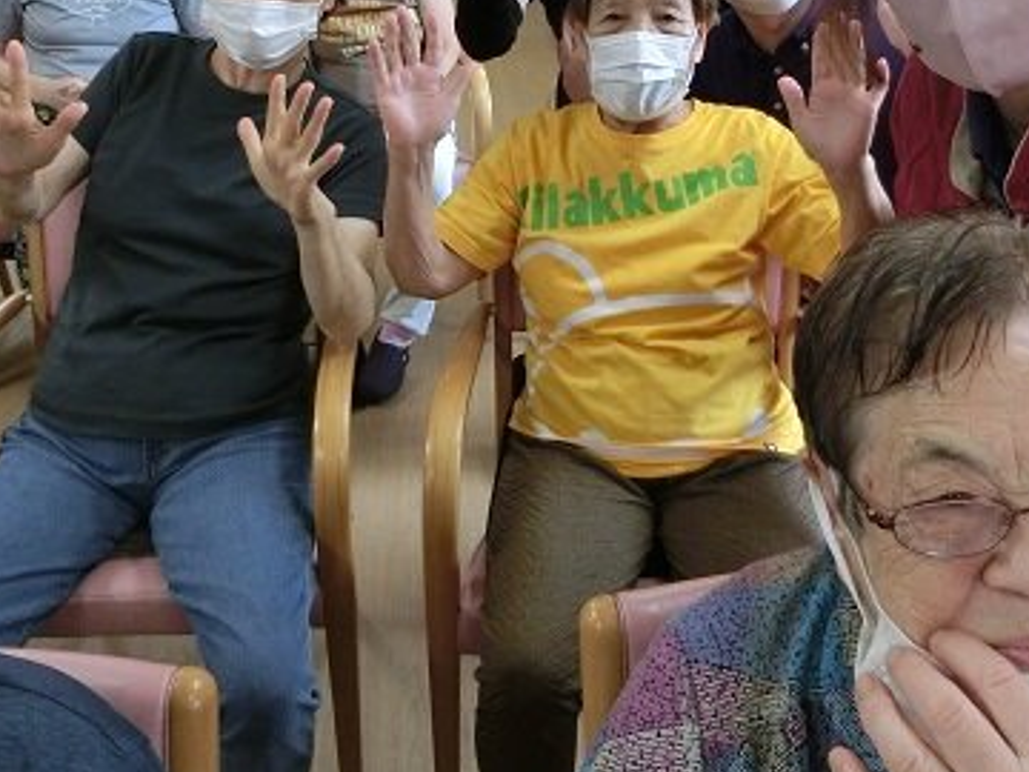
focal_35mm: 40
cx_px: 572
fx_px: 1189
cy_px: 186
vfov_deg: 35.1
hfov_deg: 46.7
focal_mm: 4.5
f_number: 3.5
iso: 400
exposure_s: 1/50
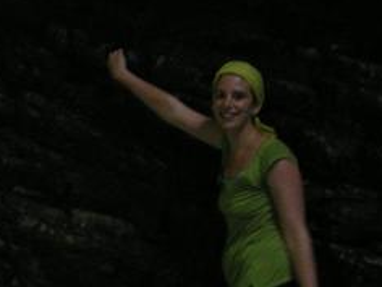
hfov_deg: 23.0
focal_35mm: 85
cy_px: 221
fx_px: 938
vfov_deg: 17.3
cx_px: 170
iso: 400
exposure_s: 1/4
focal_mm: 6.3
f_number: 3.1
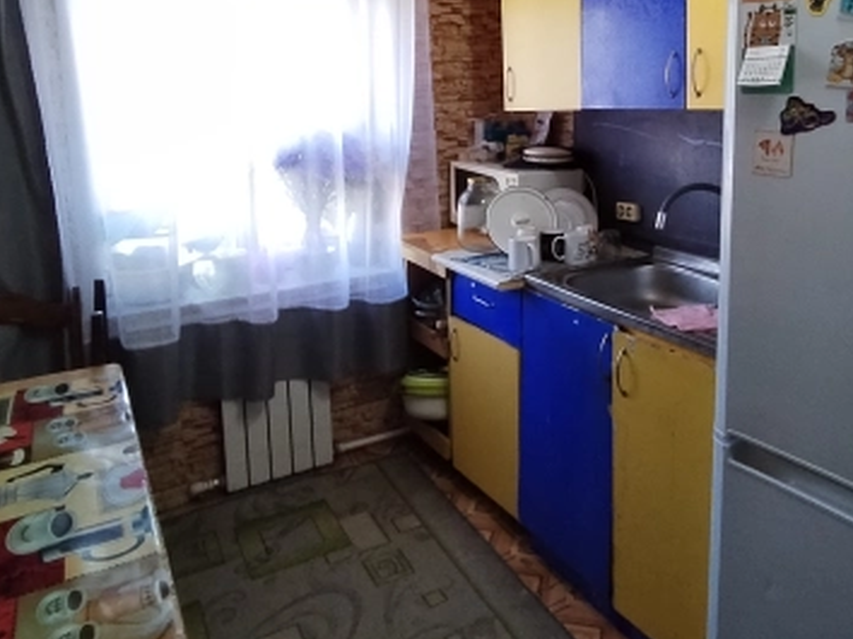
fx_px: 739
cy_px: 188
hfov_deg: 59.8
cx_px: 487
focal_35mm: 30
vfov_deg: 45.7
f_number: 2.2
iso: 261
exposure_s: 1/50
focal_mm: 1.42
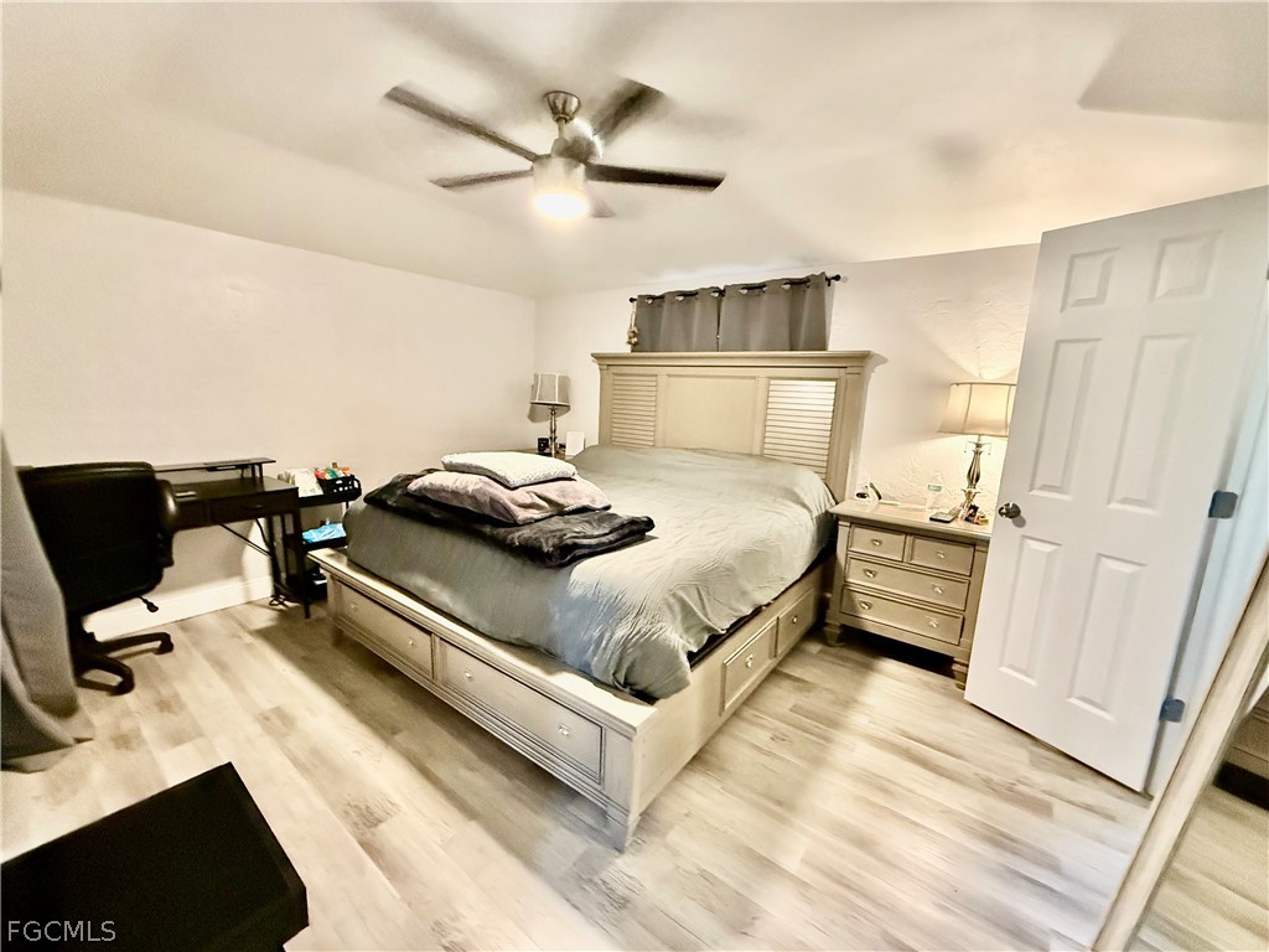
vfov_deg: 85.7
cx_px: 634
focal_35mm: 14
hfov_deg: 102.1
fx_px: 513
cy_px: 476
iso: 1250
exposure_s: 1/60
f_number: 2.2
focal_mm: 2.22
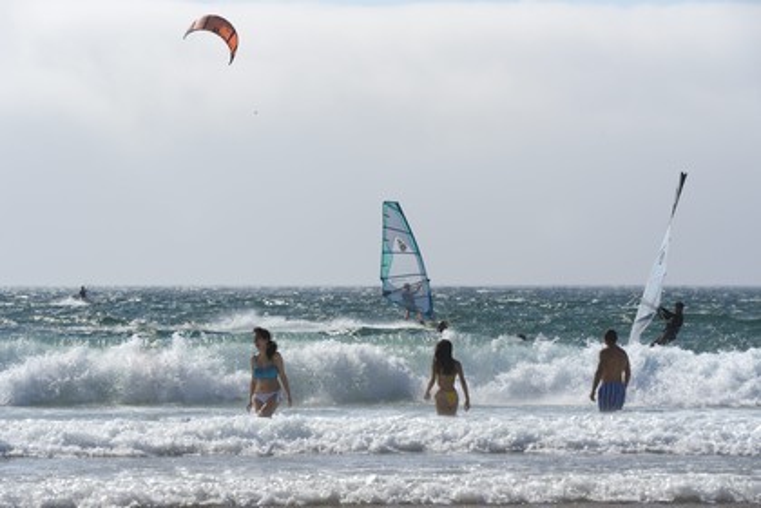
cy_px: 254
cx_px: 380
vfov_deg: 6.9
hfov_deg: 10.3
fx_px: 4227
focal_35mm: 200
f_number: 13
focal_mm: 200
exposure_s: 1/500
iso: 200
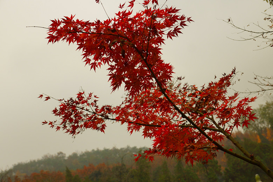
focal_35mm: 45
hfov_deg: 43.6
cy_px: 91
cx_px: 136
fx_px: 341
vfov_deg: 29.8
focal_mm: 30
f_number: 4
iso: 100
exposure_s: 1/60
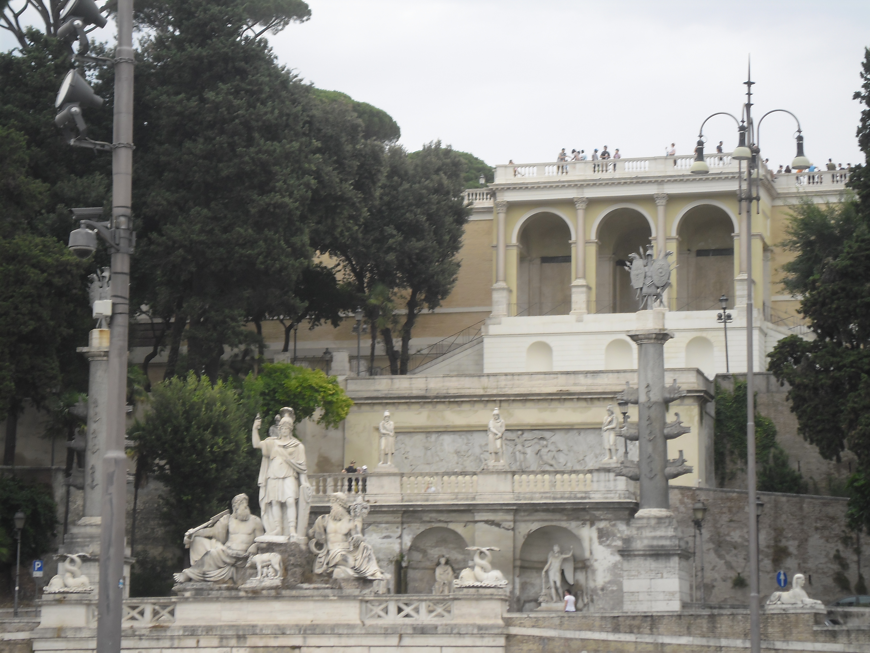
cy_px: 326
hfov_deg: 18.2
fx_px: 2714
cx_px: 435
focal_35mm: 108
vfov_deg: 13.7
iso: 80
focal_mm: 19.6
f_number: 5.1
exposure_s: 1/90
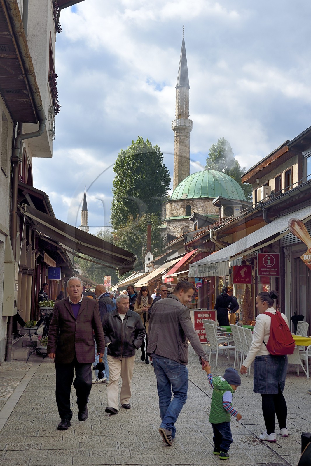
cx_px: 156
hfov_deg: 28.1
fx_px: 622
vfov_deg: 41.1
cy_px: 233
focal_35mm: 48
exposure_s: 1/250
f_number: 10
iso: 200
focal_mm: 48
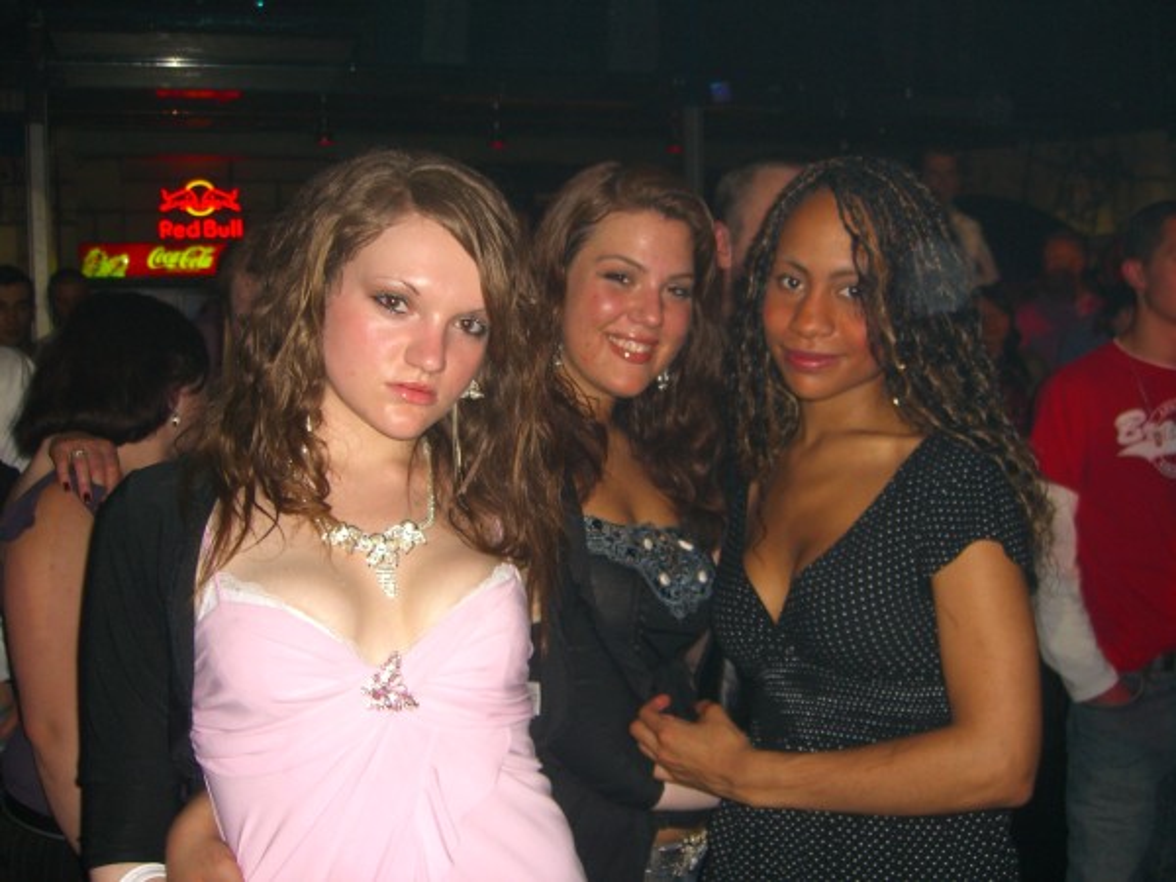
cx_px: 588
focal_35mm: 38
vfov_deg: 37.7
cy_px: 441
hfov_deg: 49.0
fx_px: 1291
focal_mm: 7.9
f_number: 2.8
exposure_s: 1/60
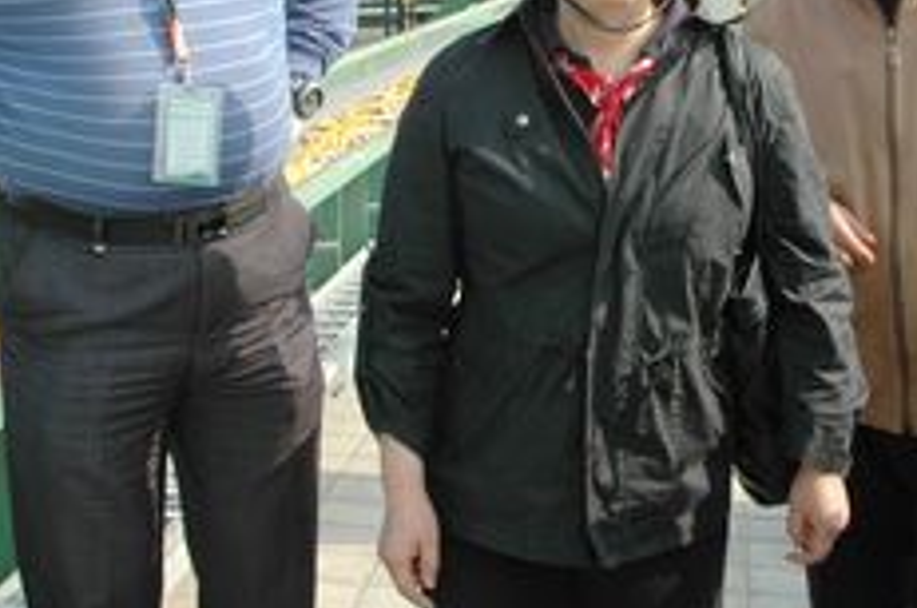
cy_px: 72
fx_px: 1983
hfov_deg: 25.9
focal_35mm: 78
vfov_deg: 17.2
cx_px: 599
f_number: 8
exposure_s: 1/250
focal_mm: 24
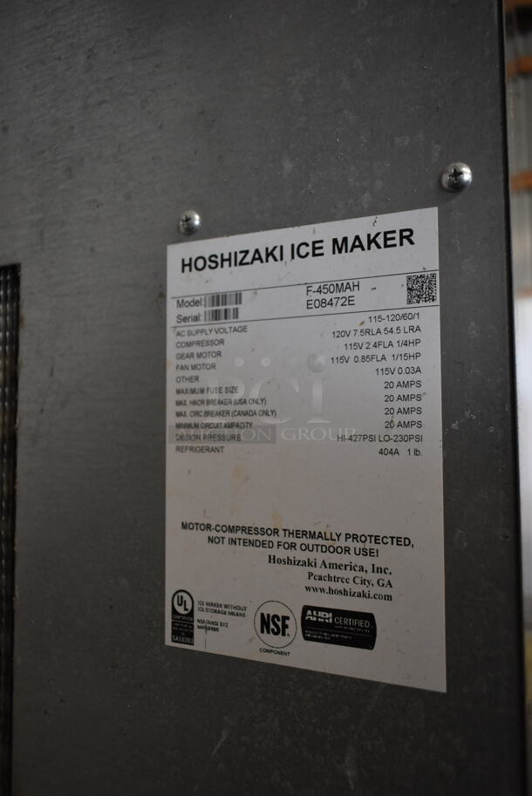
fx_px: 598
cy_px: 398
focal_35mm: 27
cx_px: 266
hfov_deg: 48.0
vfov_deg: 67.3
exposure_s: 1/125
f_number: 3.5
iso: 1600
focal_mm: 18
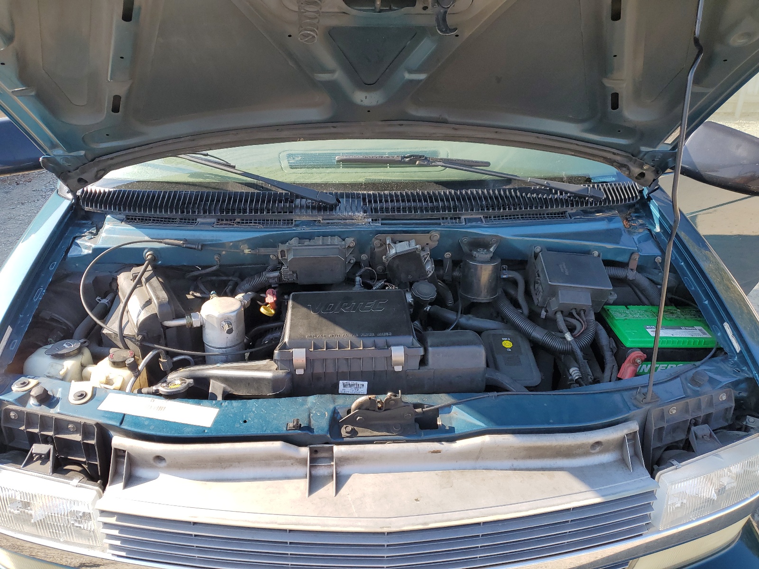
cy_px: 284
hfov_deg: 67.3
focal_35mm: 26
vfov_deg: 53.1
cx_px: 380
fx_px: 570
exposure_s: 1/625
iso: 50
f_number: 1.5
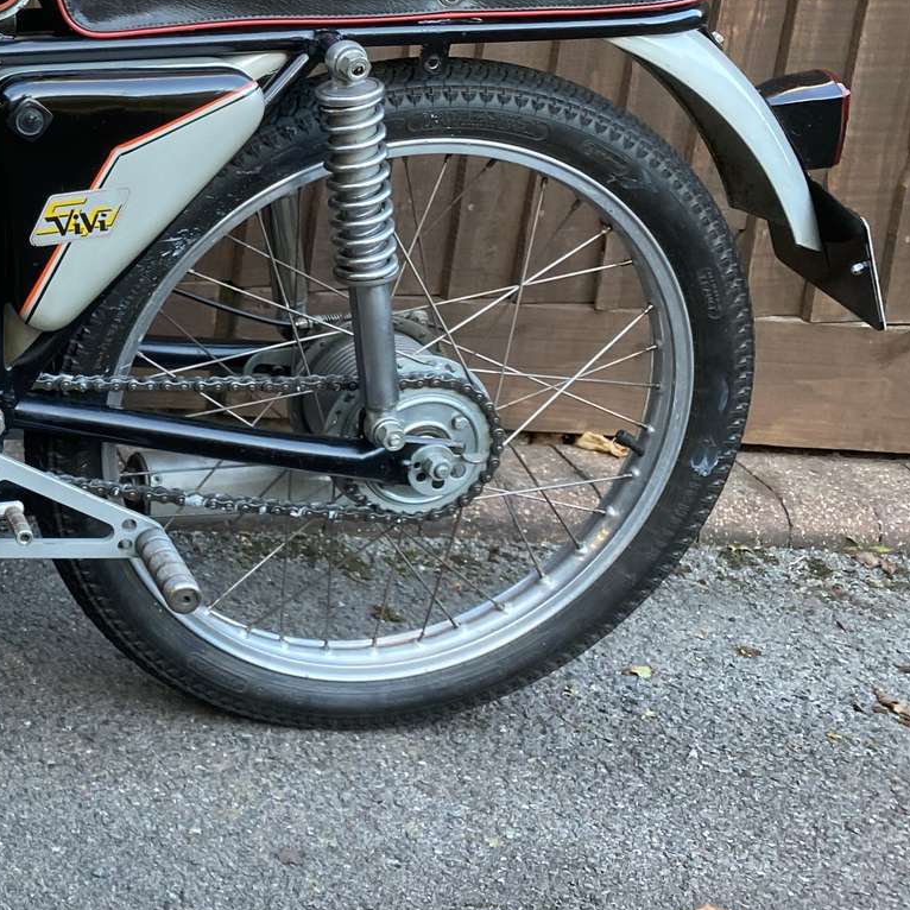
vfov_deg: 28.2
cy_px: 217
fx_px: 1785
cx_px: -271
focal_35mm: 60
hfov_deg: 24.9
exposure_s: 1/107
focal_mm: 4.25
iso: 125
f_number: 1.8
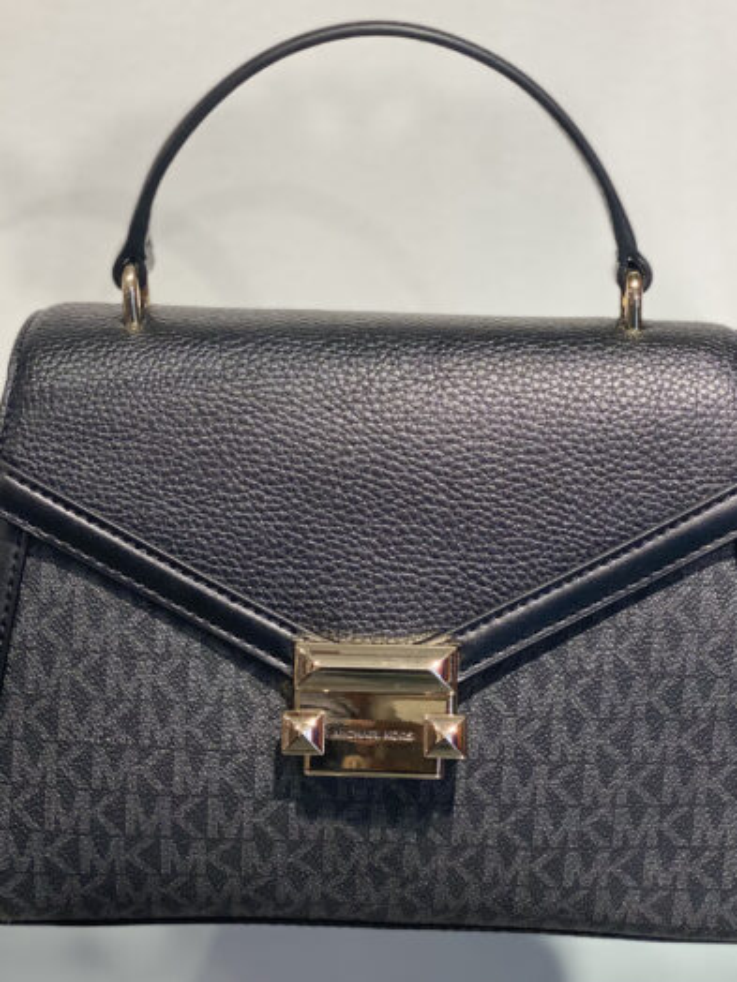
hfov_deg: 28.0
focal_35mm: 52
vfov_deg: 36.8
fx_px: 1476
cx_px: 368
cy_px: 491
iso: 40
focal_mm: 6
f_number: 2
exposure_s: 1/100
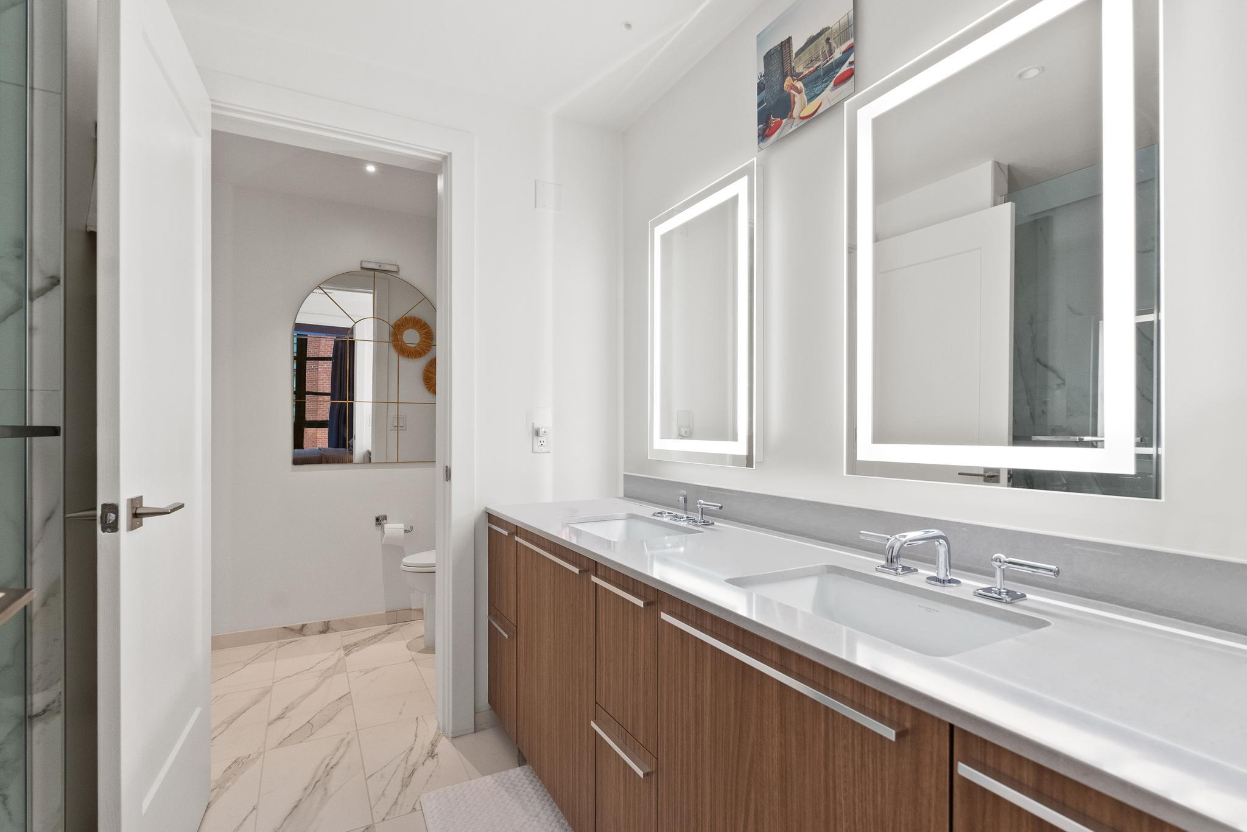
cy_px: 416
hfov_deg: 93.3
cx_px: 624
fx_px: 589
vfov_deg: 70.5
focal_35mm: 17
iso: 1600
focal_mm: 17
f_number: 6.3
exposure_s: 1/25
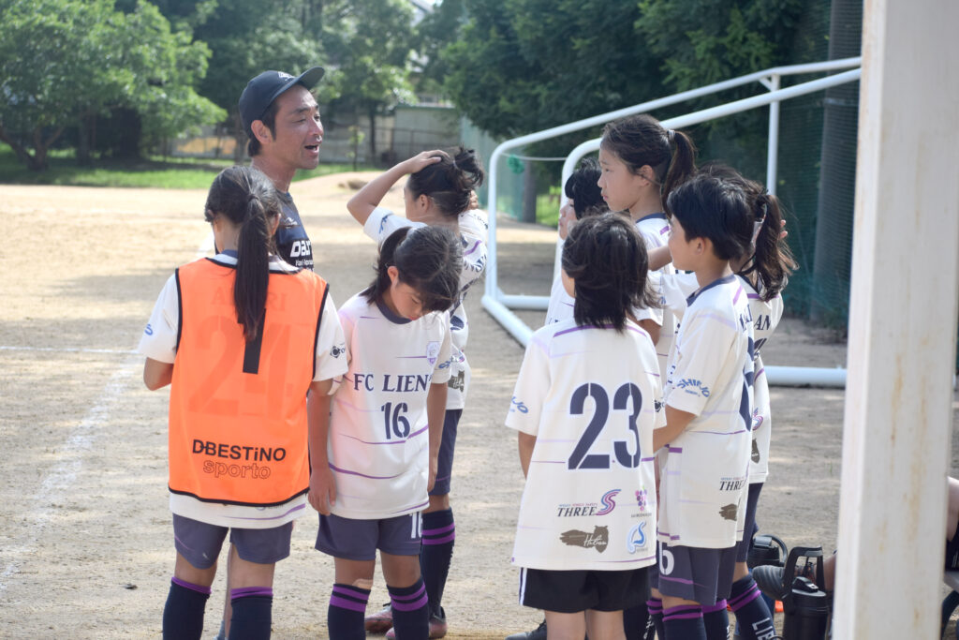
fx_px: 2797
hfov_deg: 19.5
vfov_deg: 13.0
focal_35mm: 105
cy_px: 320
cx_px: 480
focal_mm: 70
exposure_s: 1/1250
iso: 400
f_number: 5
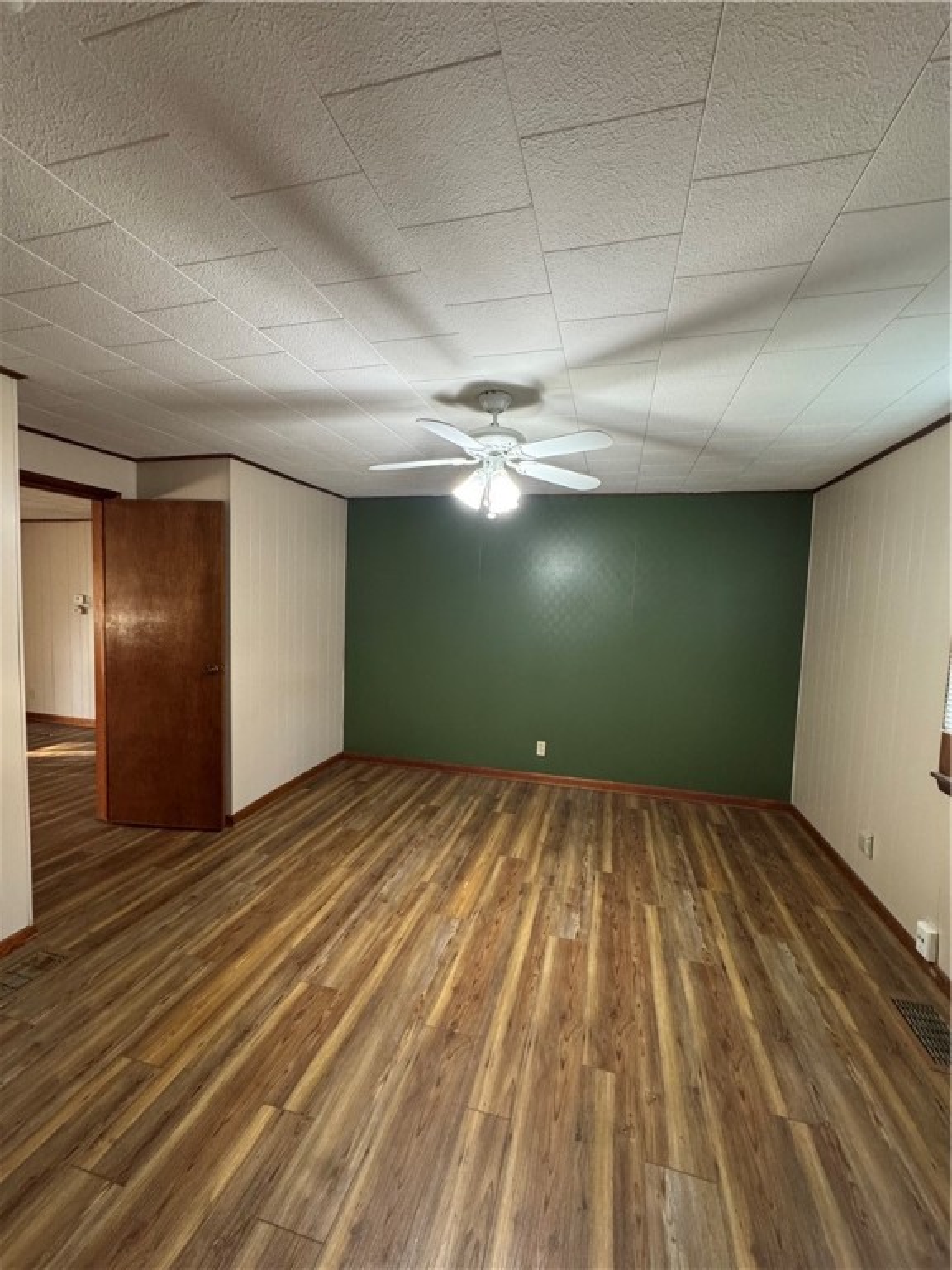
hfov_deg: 85.7
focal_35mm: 14
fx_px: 513
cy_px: 635
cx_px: 476
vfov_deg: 102.1
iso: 320
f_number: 2.2
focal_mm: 2.22
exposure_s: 1/60
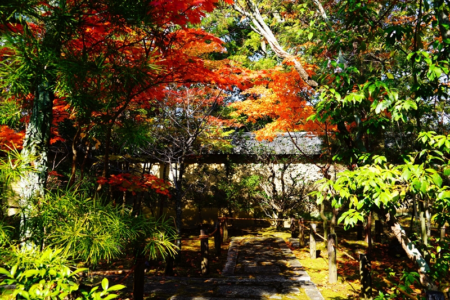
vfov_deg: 40.0
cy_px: 150
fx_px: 412
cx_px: 225
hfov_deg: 57.2
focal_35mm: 33
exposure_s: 1/90
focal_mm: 33
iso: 100
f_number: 5.6
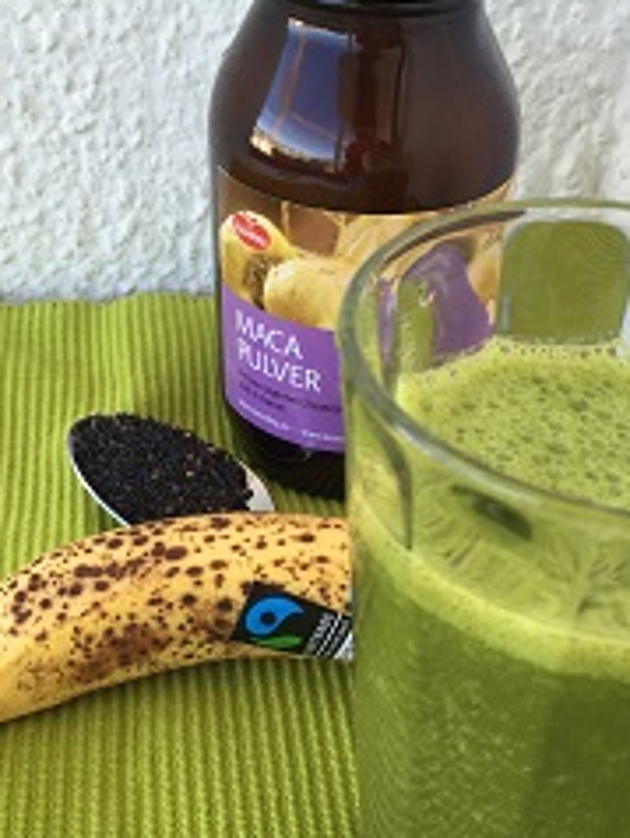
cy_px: 505
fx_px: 1090
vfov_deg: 41.8
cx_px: 343
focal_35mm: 45
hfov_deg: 32.2
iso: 32
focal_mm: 4.15
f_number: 2.2
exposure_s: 1/121
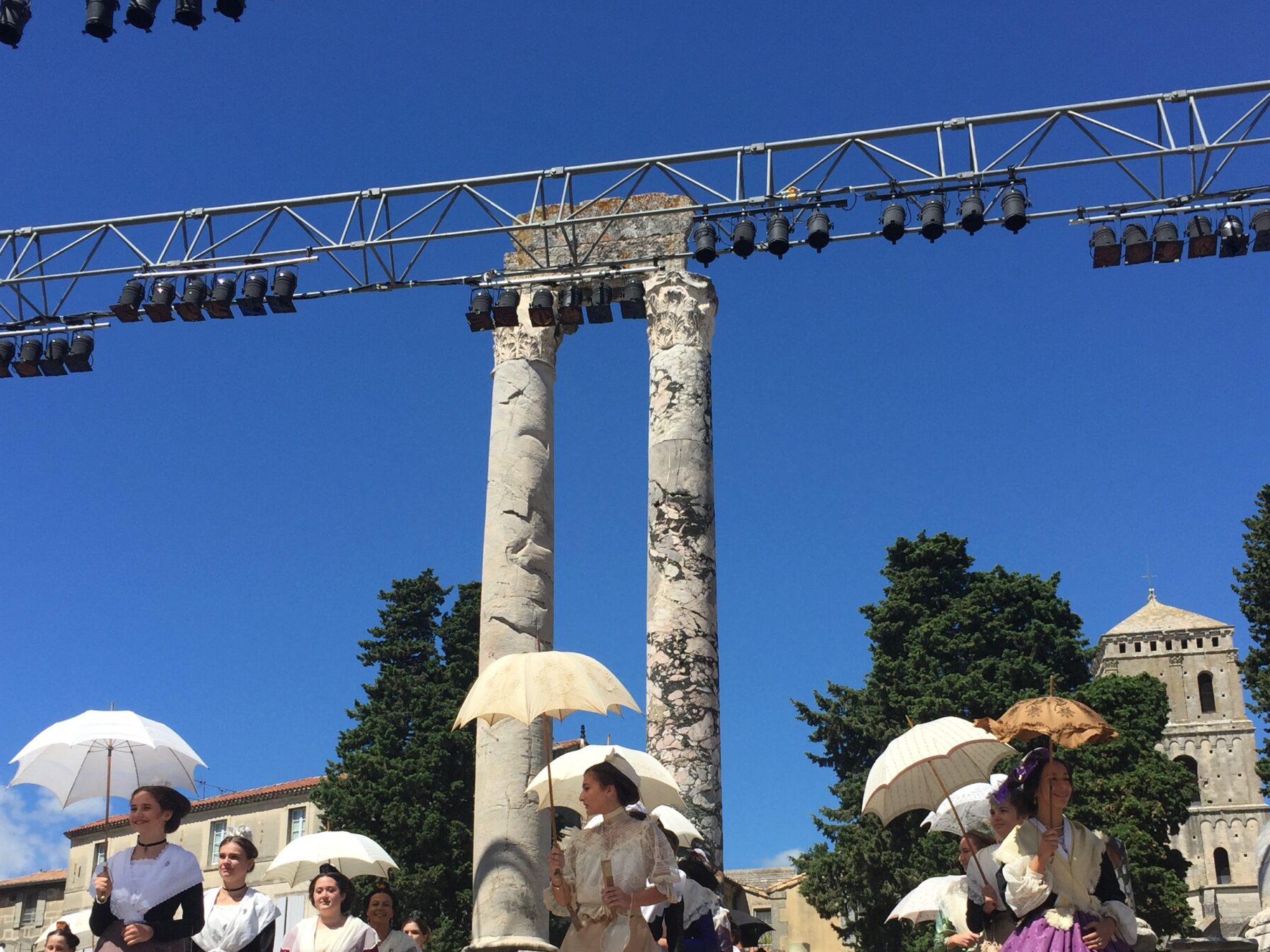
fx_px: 1504
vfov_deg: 34.7
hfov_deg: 45.8
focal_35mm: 41
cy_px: 653
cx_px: 654
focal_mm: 4.15
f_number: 2.2
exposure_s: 1/2326
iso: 32
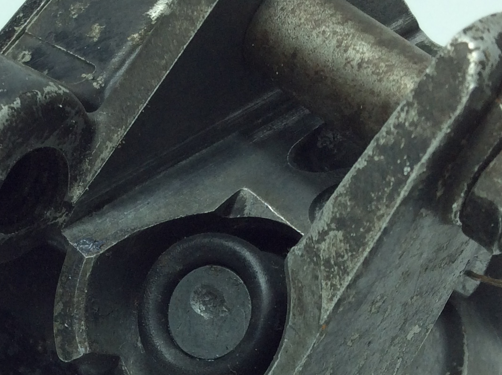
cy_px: 326
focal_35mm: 78
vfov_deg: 18.6
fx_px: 1129
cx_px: 109
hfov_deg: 24.7
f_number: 2.4
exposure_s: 1/289
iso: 32
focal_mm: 3.3
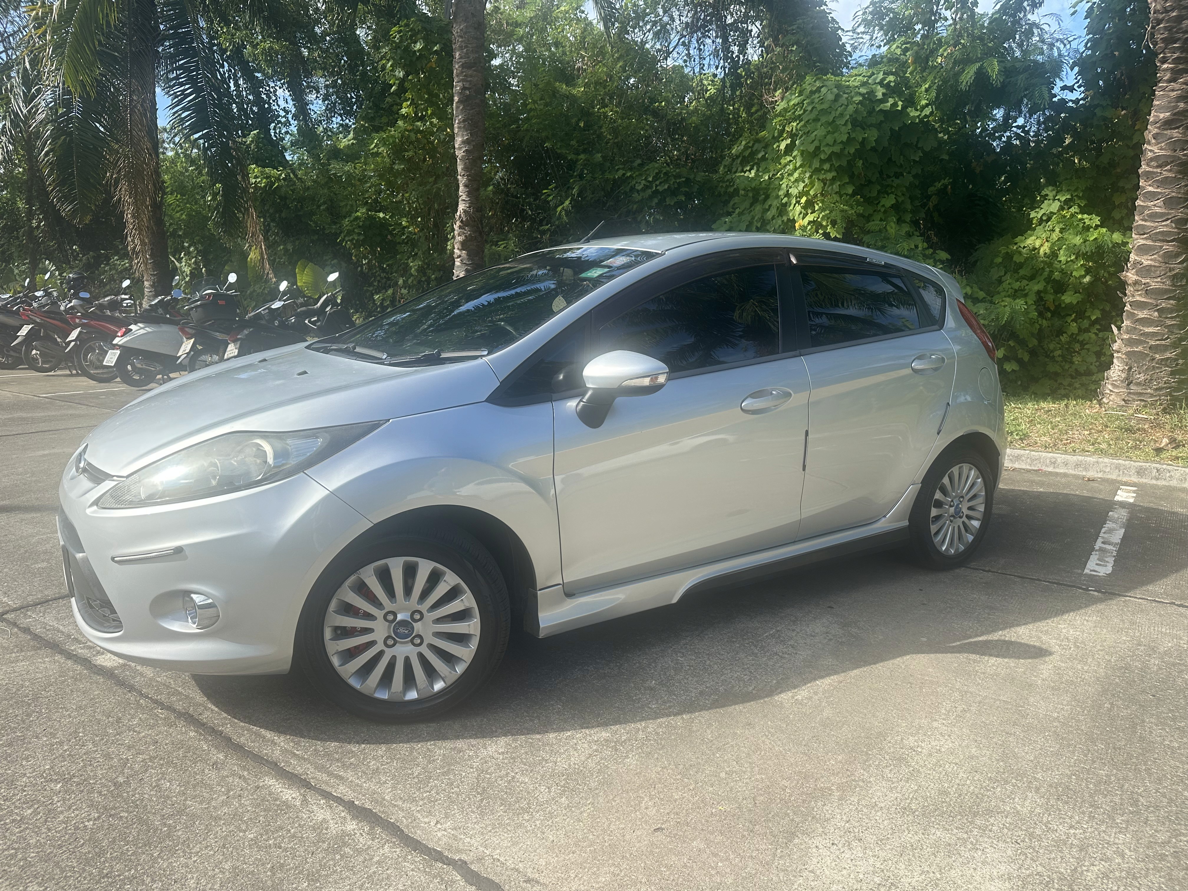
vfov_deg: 56.8
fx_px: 824
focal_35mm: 24
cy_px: 446
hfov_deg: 71.6
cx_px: 594
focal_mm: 6.86
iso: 80
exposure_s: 1/2028
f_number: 1.78
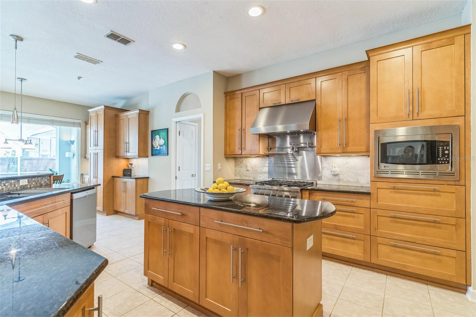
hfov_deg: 93.3
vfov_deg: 70.4
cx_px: 238
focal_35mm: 17
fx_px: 225
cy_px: 158
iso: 640
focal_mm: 17
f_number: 5
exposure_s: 1/60
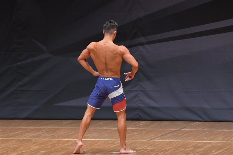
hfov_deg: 7.2
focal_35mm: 285
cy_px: 78
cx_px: 116
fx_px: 1844
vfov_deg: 4.8
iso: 6400
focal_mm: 190
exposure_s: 1/400
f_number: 5.6
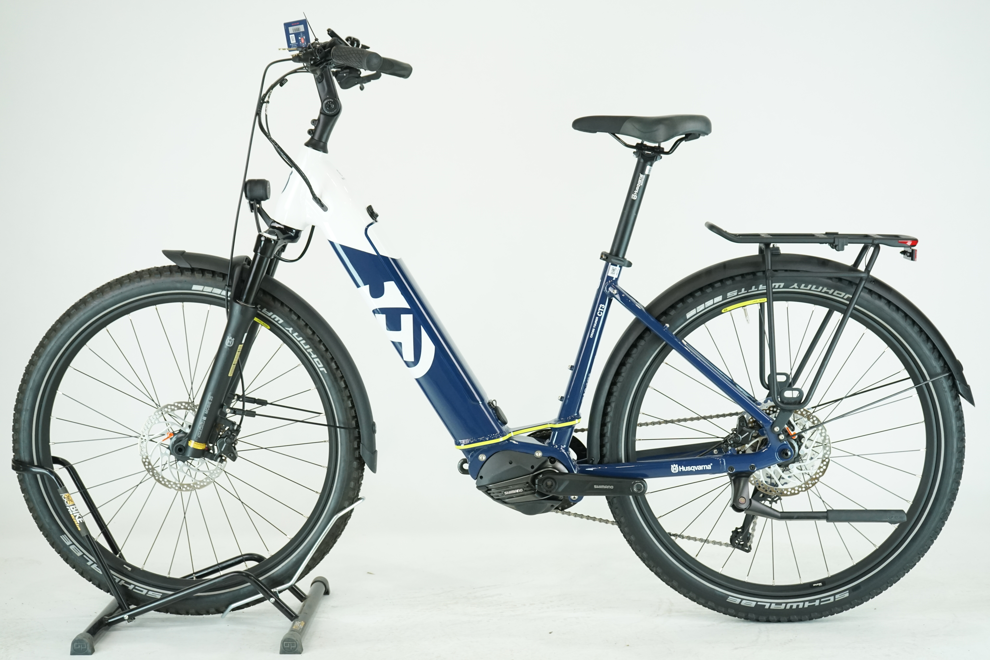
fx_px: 1540
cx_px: 495
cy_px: 330
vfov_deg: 24.2
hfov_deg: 35.6
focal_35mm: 56
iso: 1600
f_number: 5.6
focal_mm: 56
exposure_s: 1/200
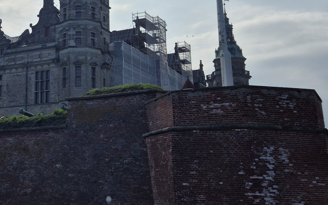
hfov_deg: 34.1
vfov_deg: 22.3
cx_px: 46
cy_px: 31
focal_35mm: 57
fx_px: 509
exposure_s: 1/12608
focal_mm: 5.4
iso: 25
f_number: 1.8
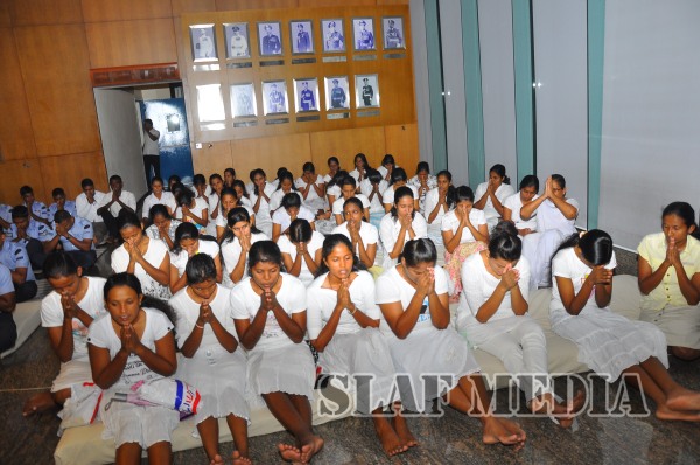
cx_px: 350
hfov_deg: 67.5
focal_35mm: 27
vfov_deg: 47.8
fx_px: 524
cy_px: 232
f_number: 4.5
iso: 640
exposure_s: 1/160
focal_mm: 18
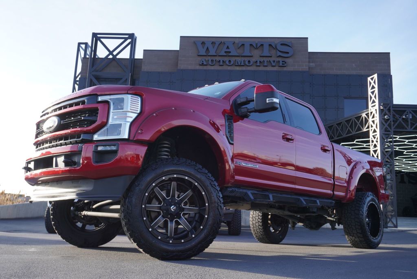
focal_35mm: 34
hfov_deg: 55.1
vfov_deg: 38.4
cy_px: 140
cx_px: 208
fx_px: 400
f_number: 5.6
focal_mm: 23
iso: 100
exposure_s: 1/125
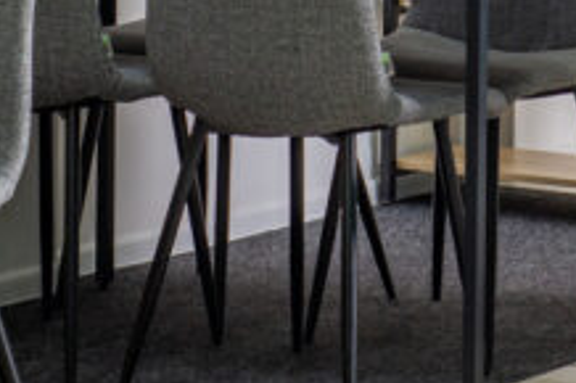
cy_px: -313
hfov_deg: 8.7
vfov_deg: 5.7
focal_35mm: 235
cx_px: 674
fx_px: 3757
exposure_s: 1/200
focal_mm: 50
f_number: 5.6
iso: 500
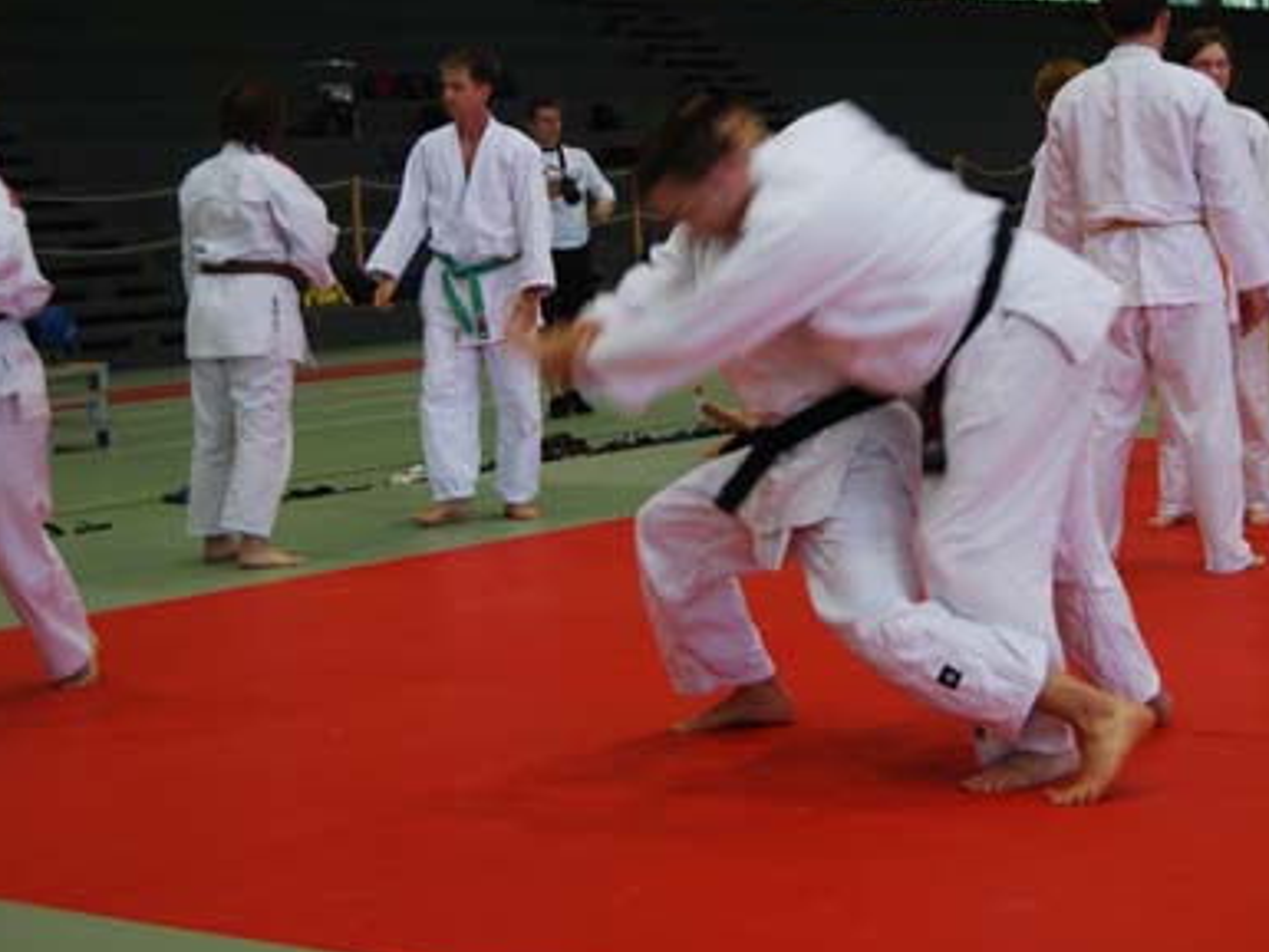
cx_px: 811
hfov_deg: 24.7
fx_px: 2888
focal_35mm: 79
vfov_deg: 18.7
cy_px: 336
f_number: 4.8
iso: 200
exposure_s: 1/30
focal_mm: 35
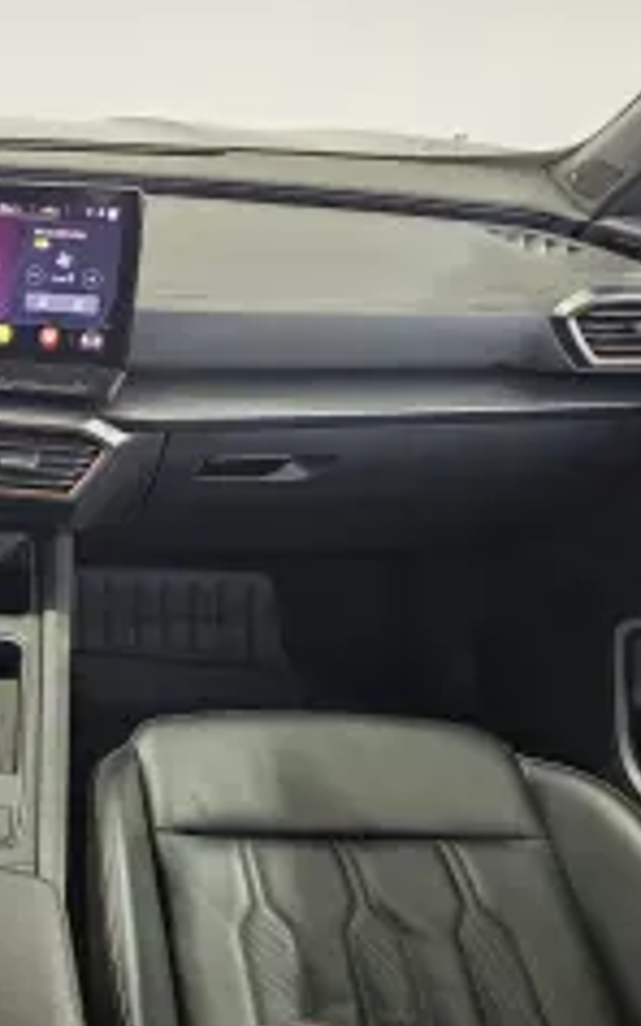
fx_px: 1035
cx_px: -52
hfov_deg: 30.9
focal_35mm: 37
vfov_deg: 52.8
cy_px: 519
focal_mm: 6.3
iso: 250
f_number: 1.7
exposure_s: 1/51.3
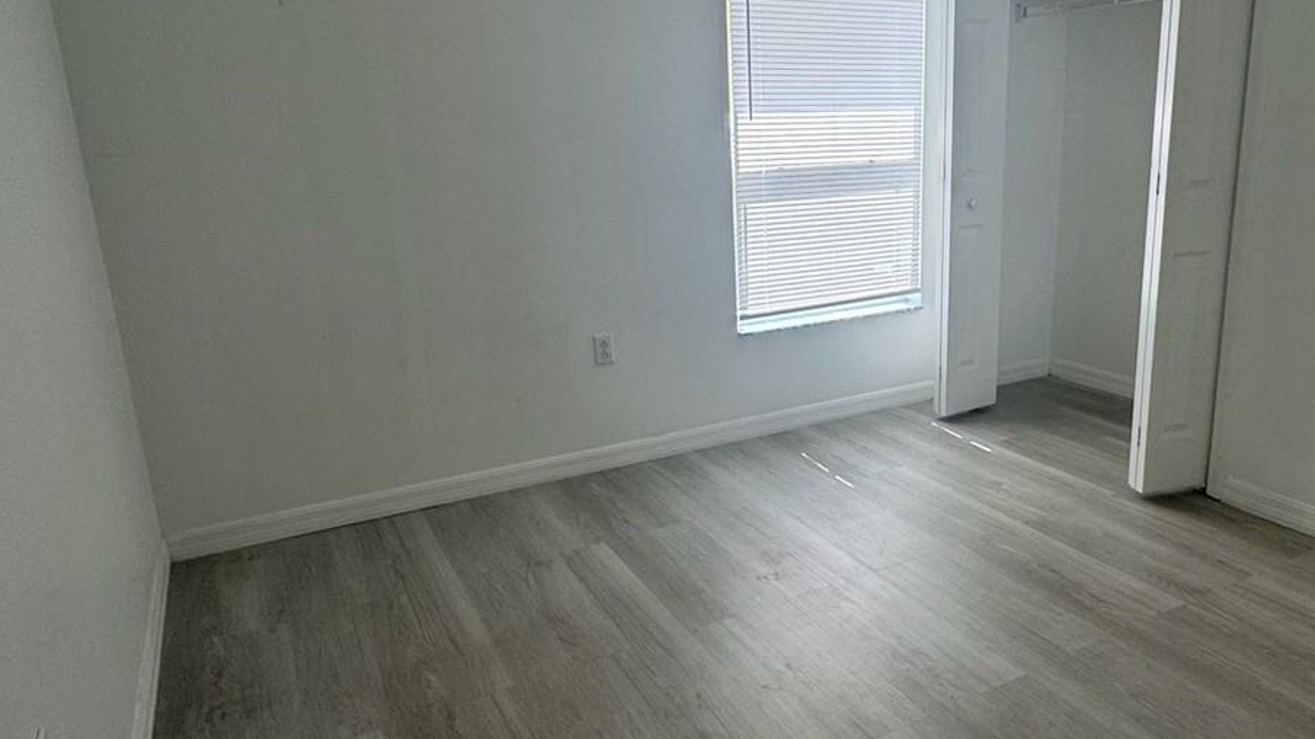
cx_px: 784
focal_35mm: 27
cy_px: 365
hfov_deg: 69.2
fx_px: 941
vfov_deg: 42.9
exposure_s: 1/99
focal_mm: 2.22
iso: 64
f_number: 2.2
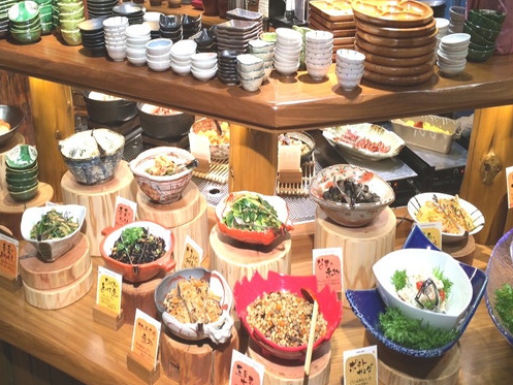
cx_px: 237
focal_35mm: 35
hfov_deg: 52.6
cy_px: 197
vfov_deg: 40.7
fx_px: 519
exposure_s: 1/60
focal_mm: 4.15
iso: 40
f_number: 2.2
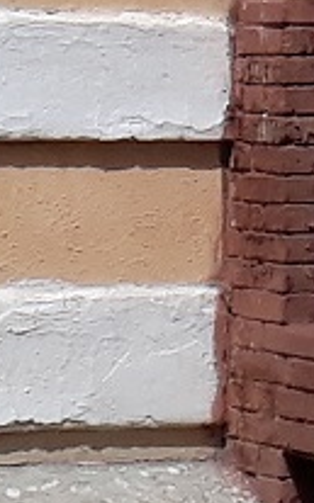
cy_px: -836
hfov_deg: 4.6
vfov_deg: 6.8
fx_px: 3924
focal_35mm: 286
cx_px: 453
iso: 40
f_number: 1.9
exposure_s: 1/3891
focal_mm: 3.6
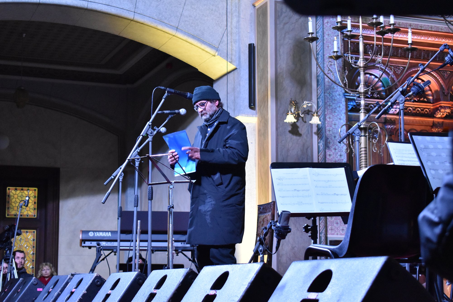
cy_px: 151
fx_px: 906
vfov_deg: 18.9
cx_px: 226
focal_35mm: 72
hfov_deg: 28.1
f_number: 5.3
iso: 3200
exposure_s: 1/80
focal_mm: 48
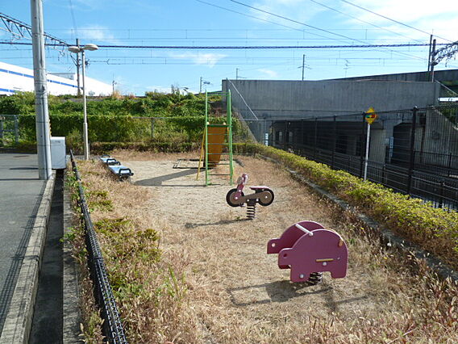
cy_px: 172
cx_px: 229
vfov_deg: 54.9
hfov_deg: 69.4
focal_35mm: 25
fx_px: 331
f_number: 4.5
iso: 100
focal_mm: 4.1
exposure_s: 1/500
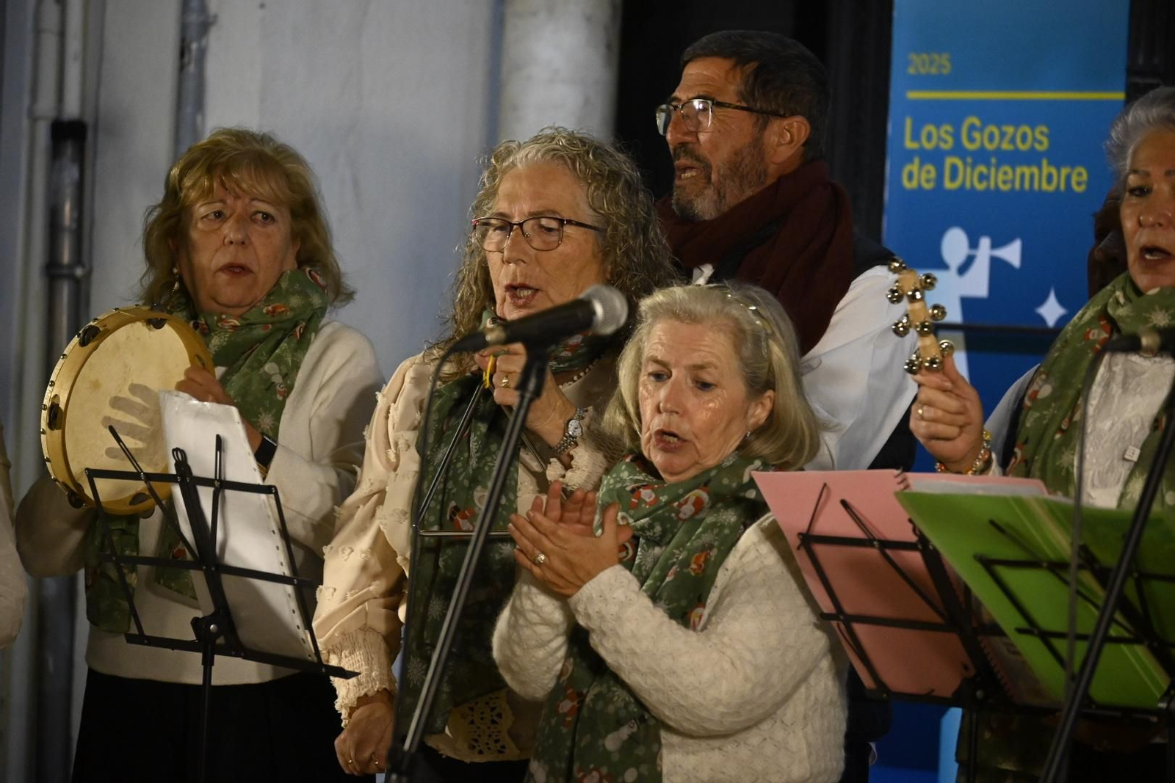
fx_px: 6854
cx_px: 588
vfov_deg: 6.5
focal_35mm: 210
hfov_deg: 9.8
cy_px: 392
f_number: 5.3
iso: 3200
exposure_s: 1/160
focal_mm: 140
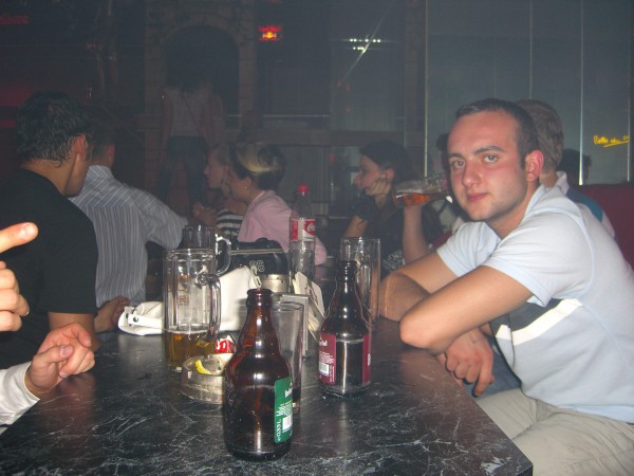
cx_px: 317
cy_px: 238
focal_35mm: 38
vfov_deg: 37.7
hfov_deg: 49.0
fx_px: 696
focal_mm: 7.9
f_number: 2.8
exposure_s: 1/60
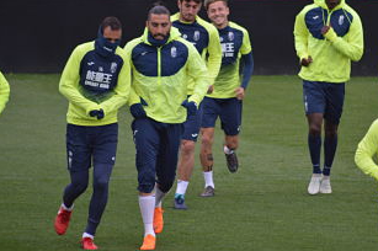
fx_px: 6157
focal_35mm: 587
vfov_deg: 2.3
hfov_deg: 3.5
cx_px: 244
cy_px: 91
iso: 400
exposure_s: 1/500
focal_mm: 300
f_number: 5.6
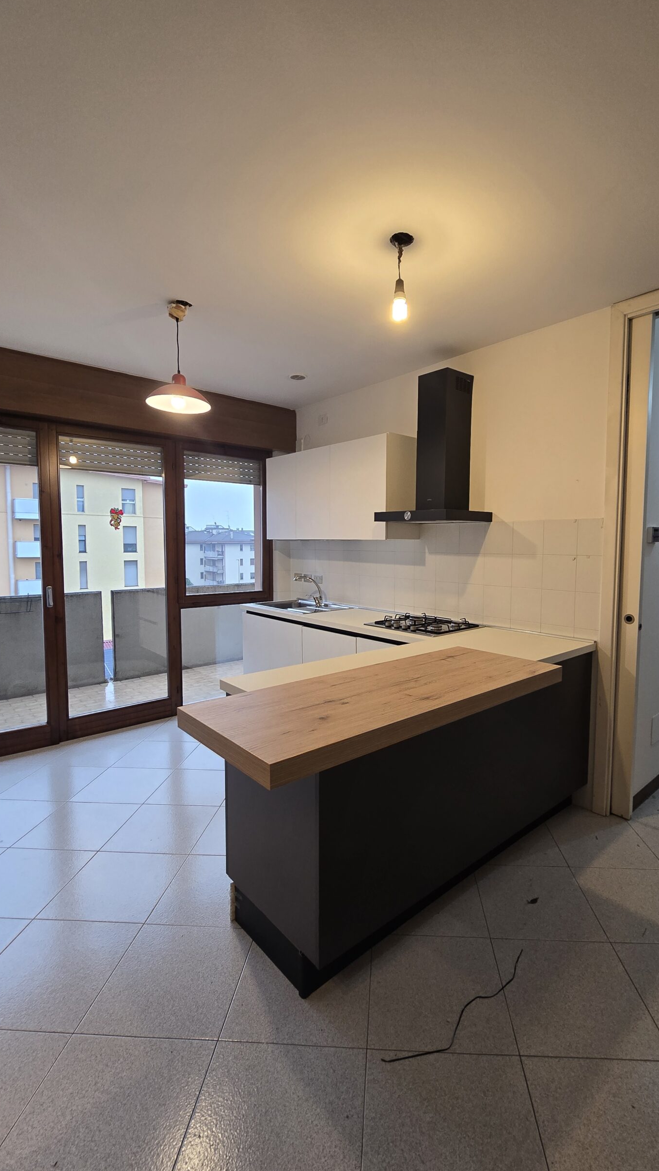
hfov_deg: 70.2
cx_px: 373
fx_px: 466
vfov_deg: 103.0
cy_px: 582
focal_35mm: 15
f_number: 2.2
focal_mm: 2.2
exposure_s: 1/50
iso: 100
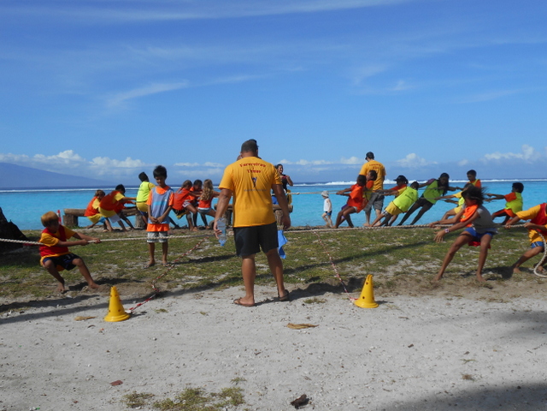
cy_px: 206
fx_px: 616
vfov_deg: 36.8
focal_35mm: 39
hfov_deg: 47.9
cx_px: 274
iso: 80
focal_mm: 6.7
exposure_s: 1/1250
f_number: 3.9
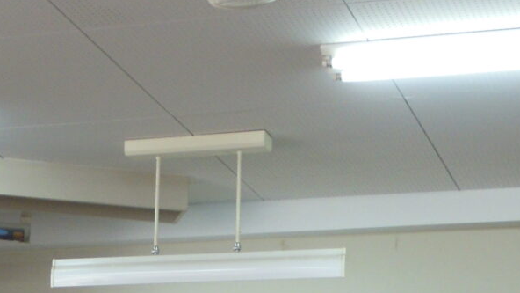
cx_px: 178
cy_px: 509
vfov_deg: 10.2
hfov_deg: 18.9
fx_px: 1558
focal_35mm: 113
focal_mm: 5.7
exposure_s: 1/30
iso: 140
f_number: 2.8
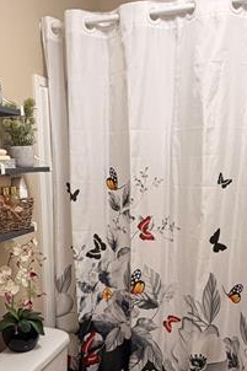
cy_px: 273
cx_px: 112
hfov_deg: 35.9
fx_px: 381
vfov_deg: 50.1
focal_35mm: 37
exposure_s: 1/60
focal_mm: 2.22
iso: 200
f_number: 2.2
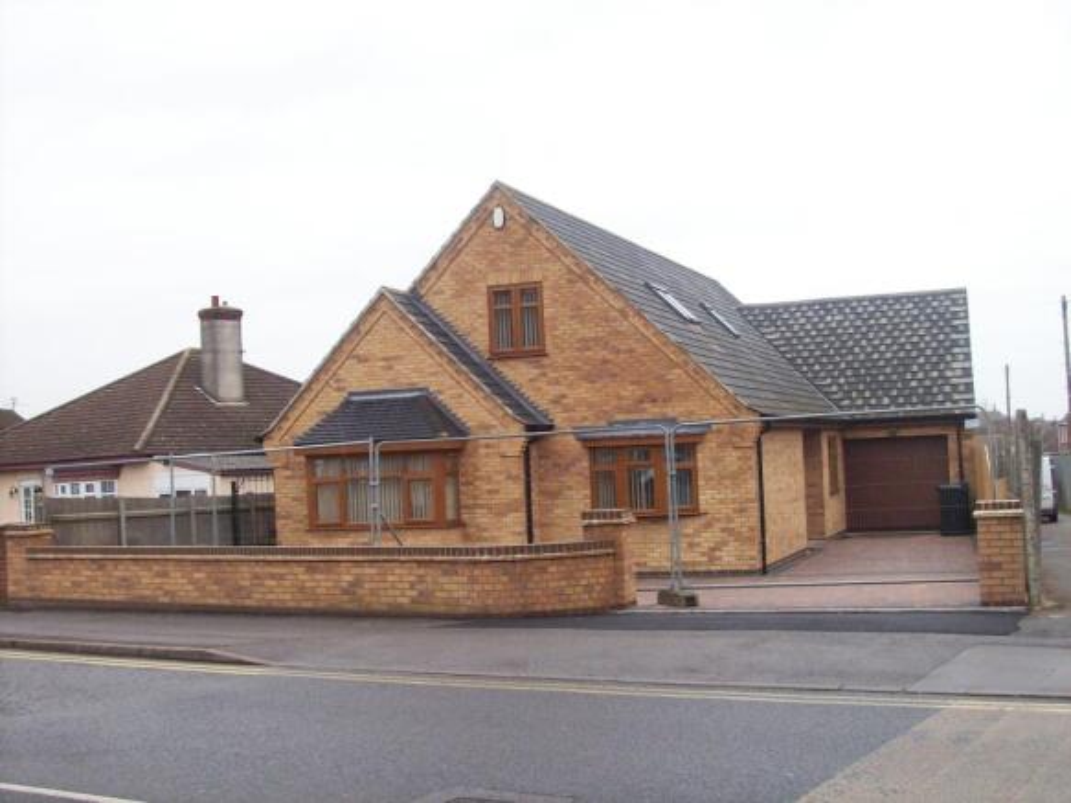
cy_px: 402
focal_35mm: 45
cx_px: 536
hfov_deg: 42.1
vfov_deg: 32.2
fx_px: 1392
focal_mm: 7.6
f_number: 3
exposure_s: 1/90.3
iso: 80
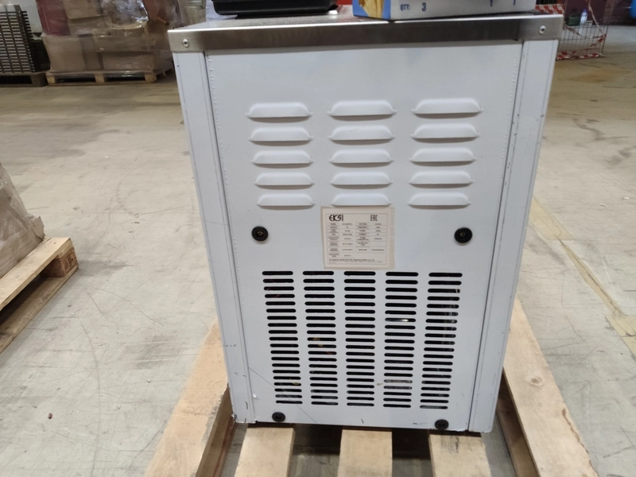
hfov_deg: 67.3
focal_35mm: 26
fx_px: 478
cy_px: 238
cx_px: 318
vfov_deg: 53.1
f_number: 1.75
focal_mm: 4.75
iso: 1866
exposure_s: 1/60
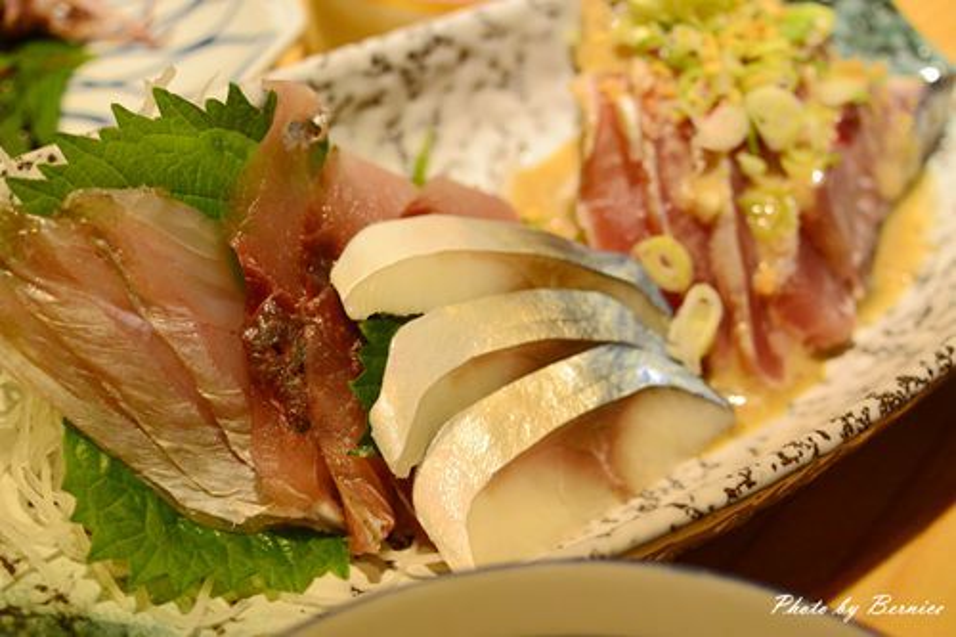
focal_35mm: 49
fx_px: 1301
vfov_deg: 27.5
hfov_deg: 40.4
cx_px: 478
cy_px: 318
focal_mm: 18.5
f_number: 2.5
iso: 200
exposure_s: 1/400
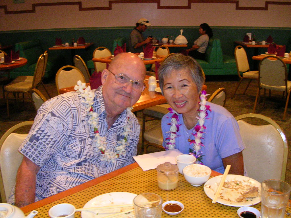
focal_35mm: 38
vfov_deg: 37.7
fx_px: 319
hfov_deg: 49.0
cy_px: 109
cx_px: 146
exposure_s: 1/11.1
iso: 400
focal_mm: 5.8
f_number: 2.8
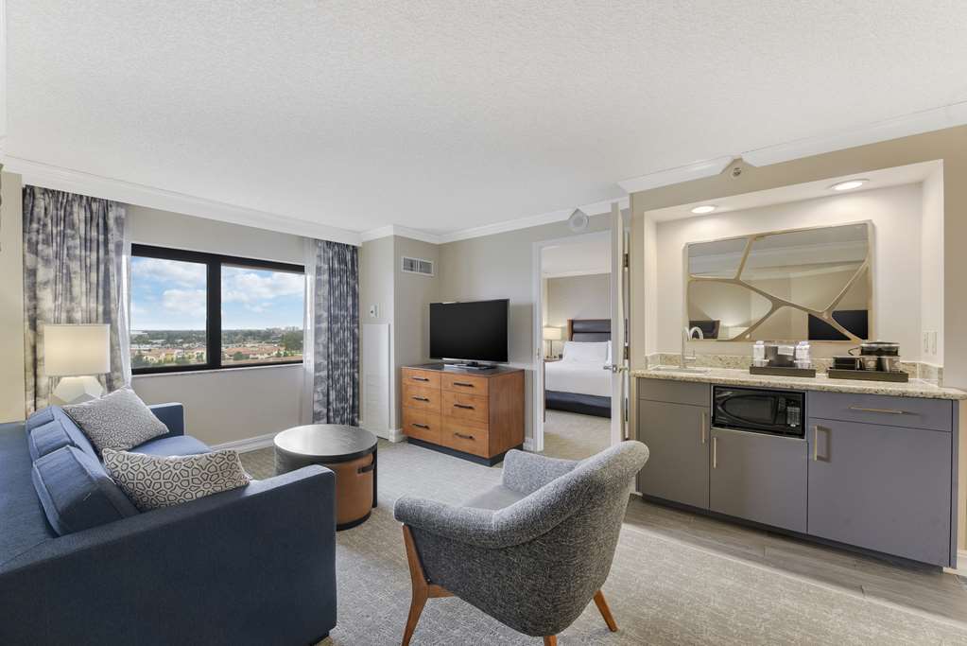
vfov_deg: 81.3
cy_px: 323
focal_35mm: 14
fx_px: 376
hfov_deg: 104.2
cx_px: 484
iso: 320
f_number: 9
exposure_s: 1/10
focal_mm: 14
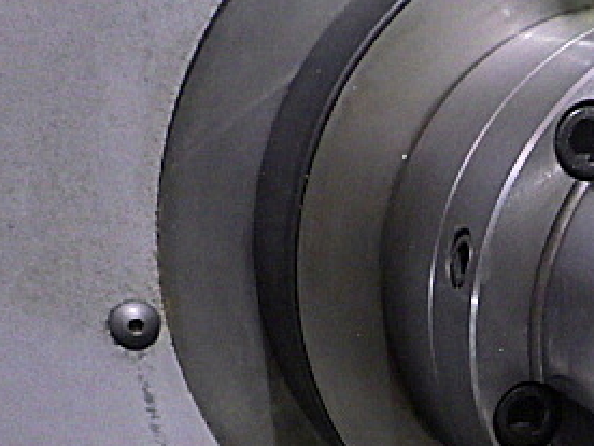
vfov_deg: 21.9
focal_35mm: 65
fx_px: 1115
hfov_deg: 27.0
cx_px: 678
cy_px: 424
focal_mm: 5
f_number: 3.5
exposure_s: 1/20
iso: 1600
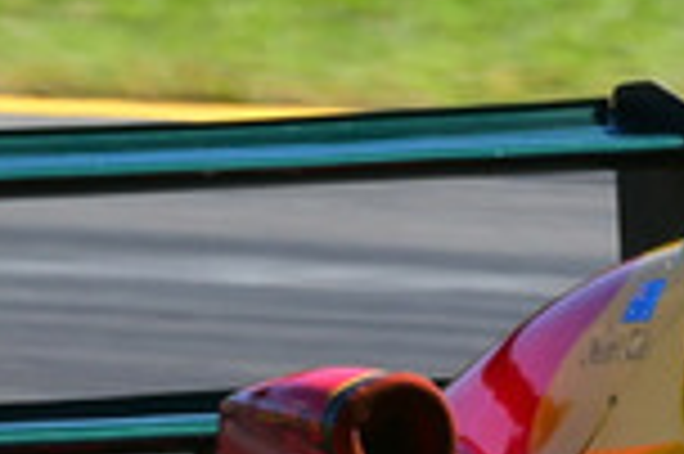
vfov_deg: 0.5
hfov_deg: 0.7
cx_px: 878
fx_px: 56919
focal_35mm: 2999
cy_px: 337
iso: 400
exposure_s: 1/400
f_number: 11
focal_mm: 380
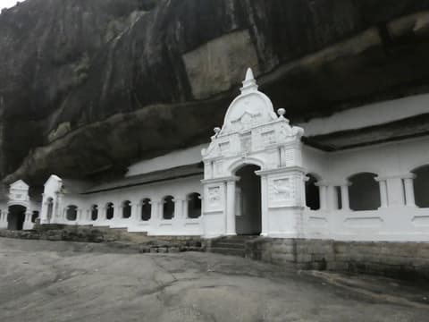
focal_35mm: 30
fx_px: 372
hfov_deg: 60.0
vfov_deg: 46.8
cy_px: 161
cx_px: 214
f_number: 3.3
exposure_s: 1/6400
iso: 3200
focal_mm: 5.3
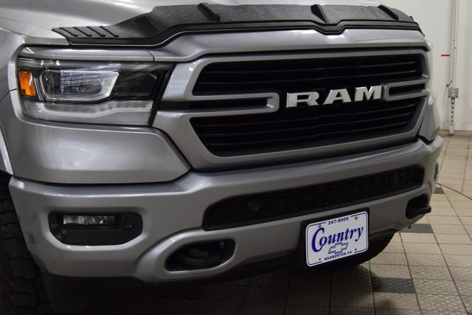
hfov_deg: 35.0
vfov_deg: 23.8
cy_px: 158
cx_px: 236
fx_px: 747
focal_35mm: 57
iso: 1600
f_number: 8
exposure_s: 1/60
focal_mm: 38
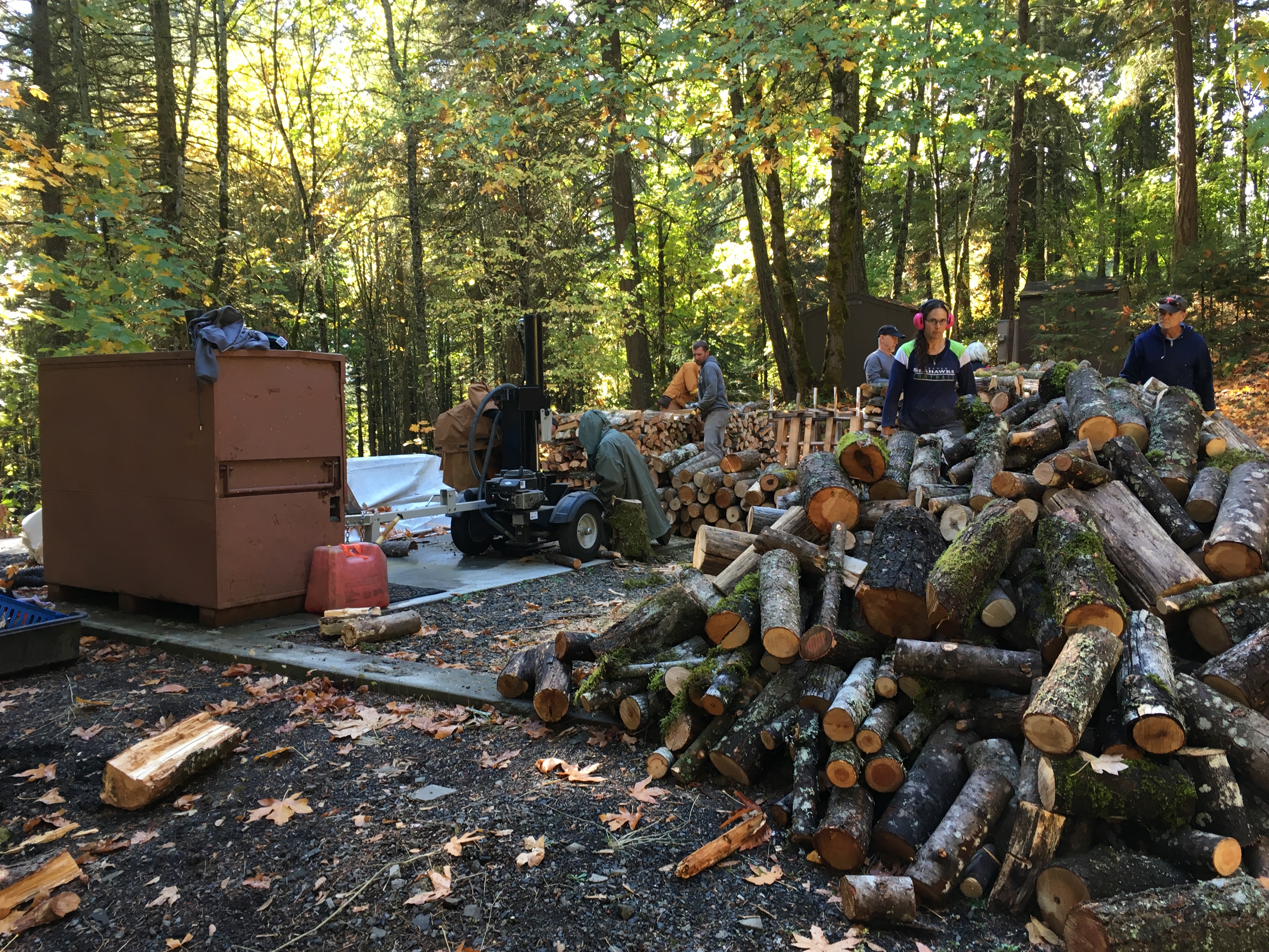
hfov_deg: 60.0
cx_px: 633
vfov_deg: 46.8
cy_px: 477
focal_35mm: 30
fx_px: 1100
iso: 25
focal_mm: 4.15
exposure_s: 1/40
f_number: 2.2
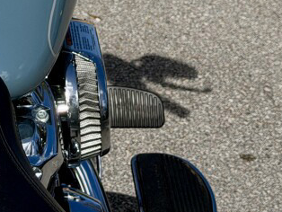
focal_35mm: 163
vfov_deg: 8.9
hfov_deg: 11.9
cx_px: -52
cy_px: -91
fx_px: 1329
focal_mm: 6.76
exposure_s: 1/9901
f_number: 1.78
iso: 64
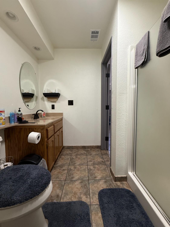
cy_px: 114
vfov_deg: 102.1
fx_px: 92
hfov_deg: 85.7
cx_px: 85
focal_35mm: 14
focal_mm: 2.22
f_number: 2.2
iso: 320
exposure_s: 1/120
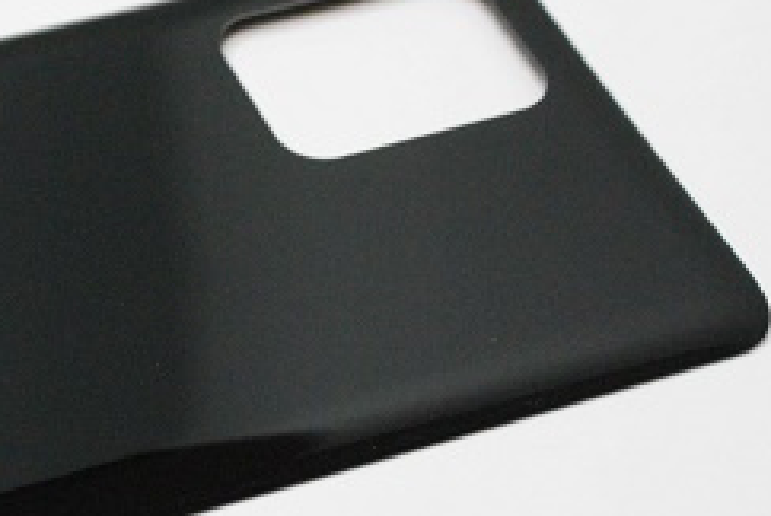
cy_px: 342
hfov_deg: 14.0
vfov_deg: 9.5
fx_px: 3088
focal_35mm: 144
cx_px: -46
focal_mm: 40
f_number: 5.6
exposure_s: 1/320
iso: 1600
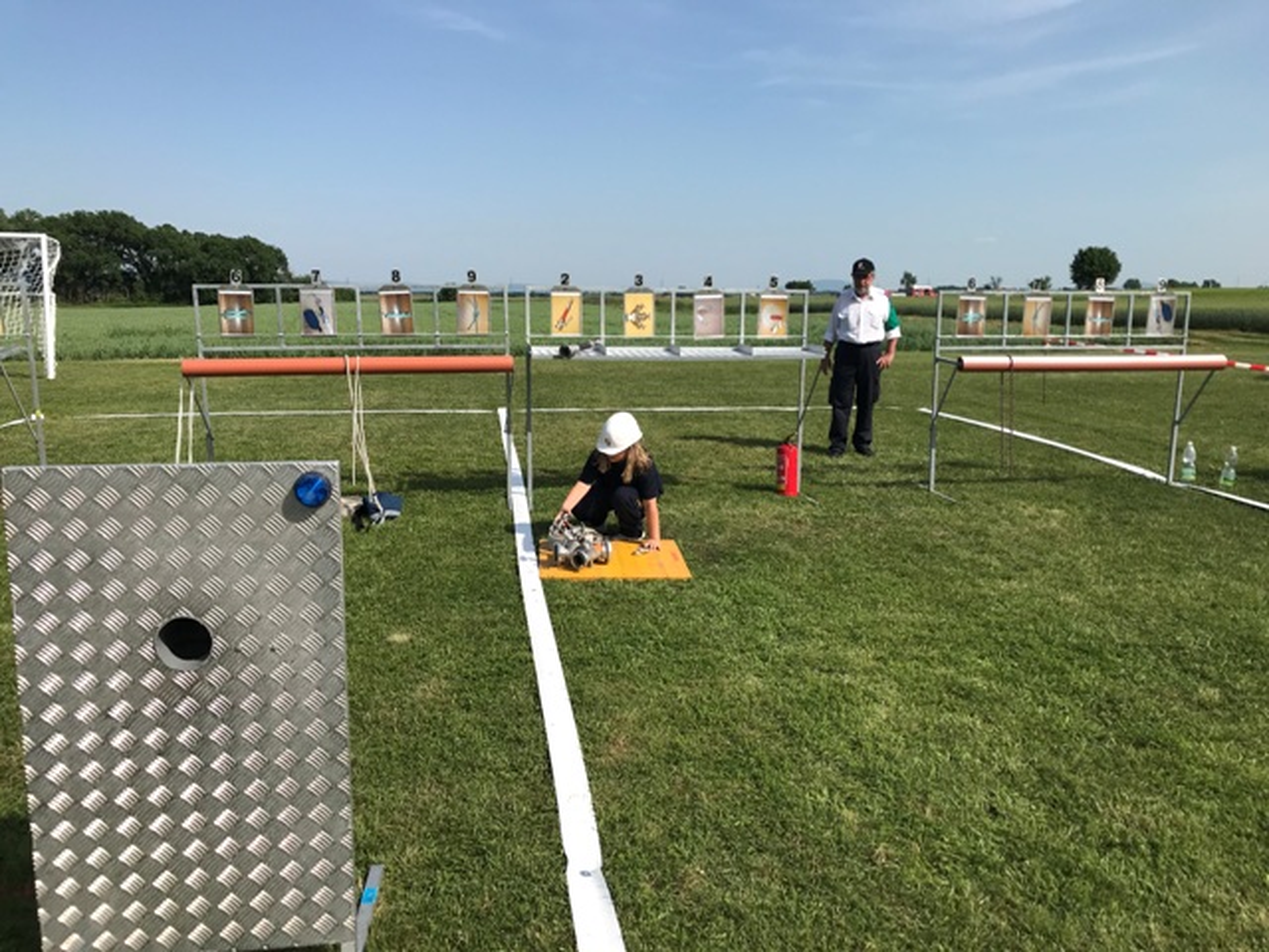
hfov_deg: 63.4
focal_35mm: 28
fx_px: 1026
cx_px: 634
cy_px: 476
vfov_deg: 49.7
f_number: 1.8
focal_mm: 3.99
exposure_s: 1/2519
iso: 20
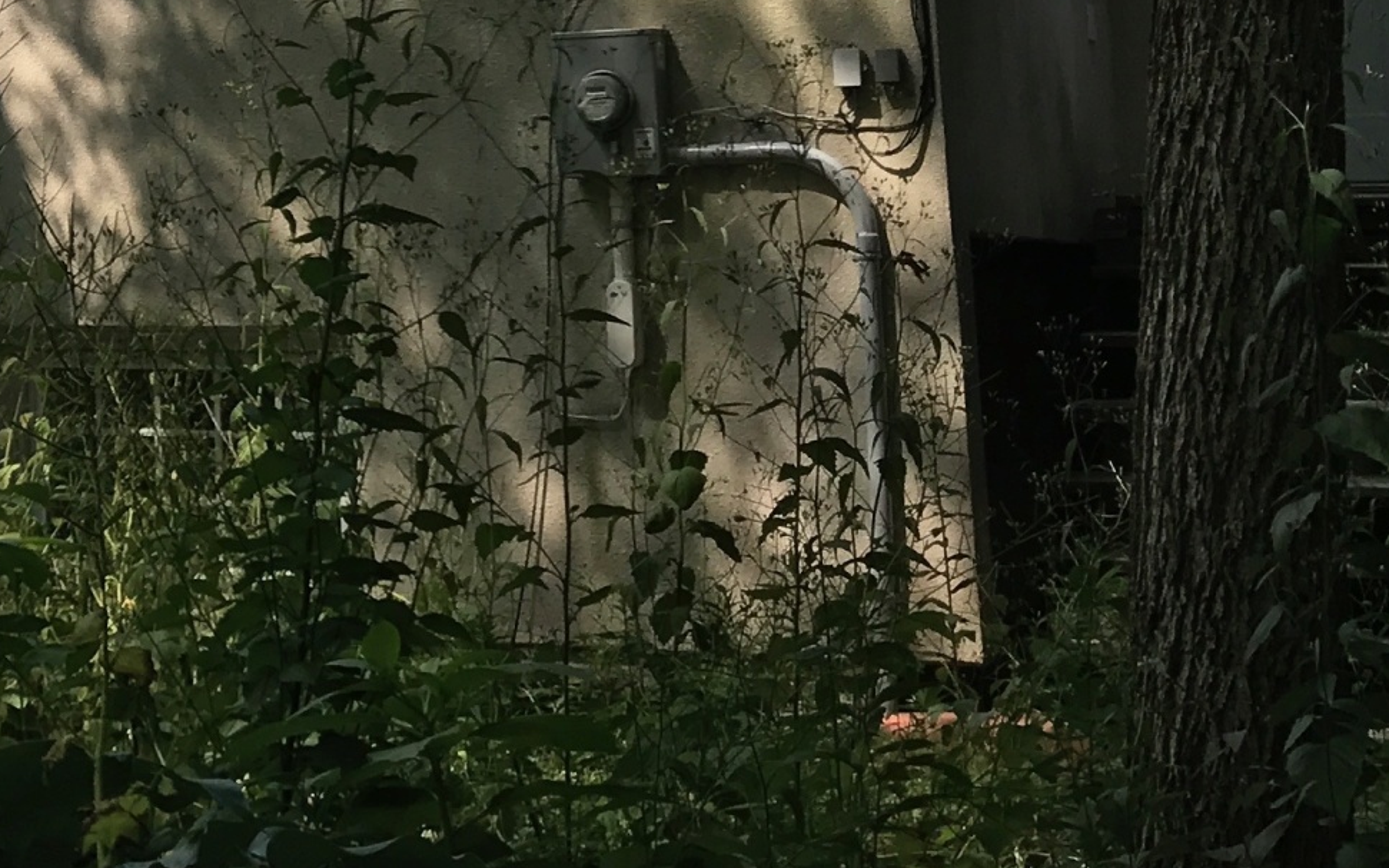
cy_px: -172
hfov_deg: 21.3
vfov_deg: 14.4
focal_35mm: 88
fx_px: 3331
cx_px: -422
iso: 20
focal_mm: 3.99
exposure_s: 1/894
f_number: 1.8
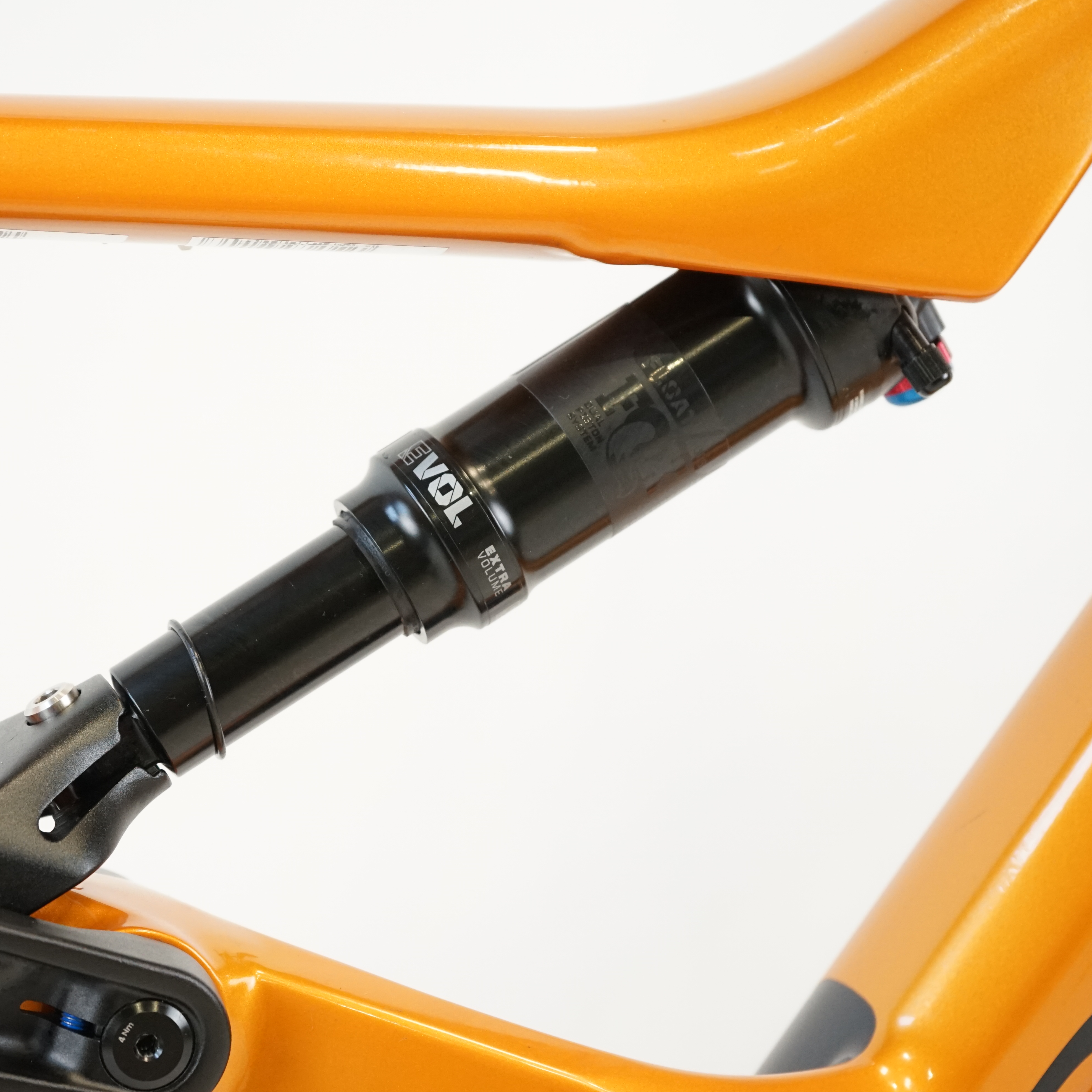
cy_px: 548
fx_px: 2855
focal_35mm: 80
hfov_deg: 21.6
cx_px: 380
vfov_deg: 21.7
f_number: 5.6
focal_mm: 62
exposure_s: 1/200
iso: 2500
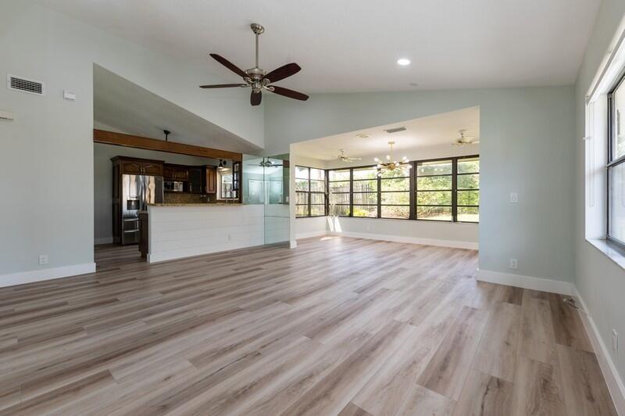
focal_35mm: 14
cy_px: 208
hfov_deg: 104.3
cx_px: 312
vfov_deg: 81.1
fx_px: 243
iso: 100
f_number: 8
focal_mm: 14
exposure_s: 1/13
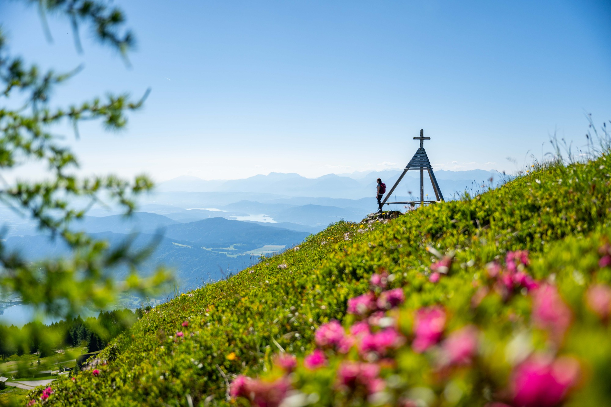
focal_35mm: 35
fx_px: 594
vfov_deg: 37.8
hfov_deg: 54.4
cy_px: 204
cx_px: 306
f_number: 2.8
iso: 100
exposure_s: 1/5000
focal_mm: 35
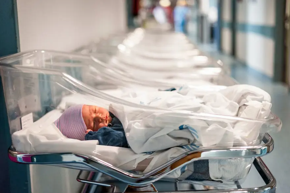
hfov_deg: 39.6
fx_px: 403
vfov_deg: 27.0
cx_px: 145
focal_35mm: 50
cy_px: 96
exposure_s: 1/160
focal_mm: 50
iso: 640
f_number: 1.8
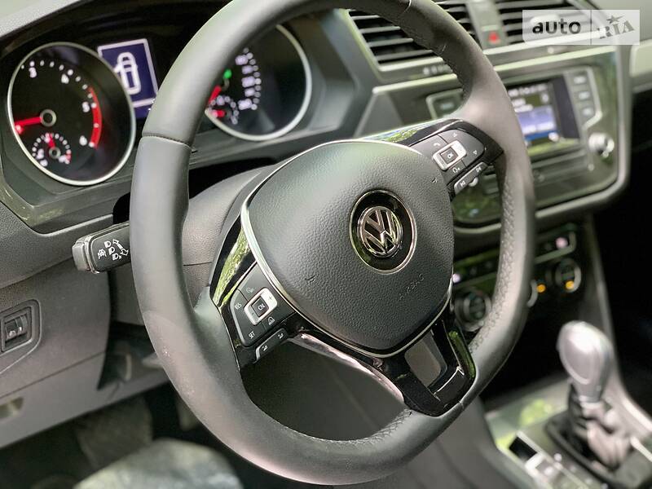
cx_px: 326
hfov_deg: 36.8
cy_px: 244
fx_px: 979
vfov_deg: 28.0
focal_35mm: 52
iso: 400
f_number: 2.4
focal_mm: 6
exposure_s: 1/51
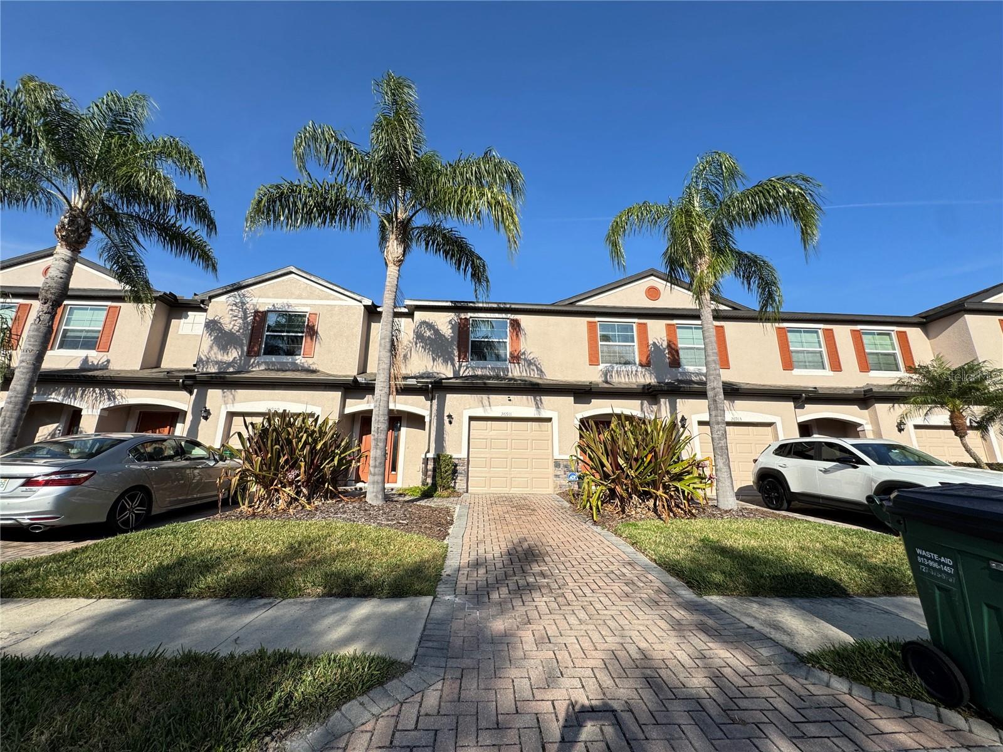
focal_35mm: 14
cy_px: 376
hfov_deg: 102.1
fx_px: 406
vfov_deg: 85.7
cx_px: 502
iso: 40
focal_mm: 2.22
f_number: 2.2
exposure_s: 1/1927
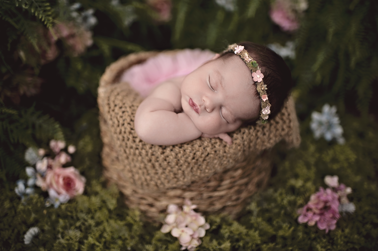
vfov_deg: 37.8
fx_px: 367
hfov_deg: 54.5
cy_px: 126
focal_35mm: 35
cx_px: 189
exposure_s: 1/200
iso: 200
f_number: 1.6
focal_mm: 35
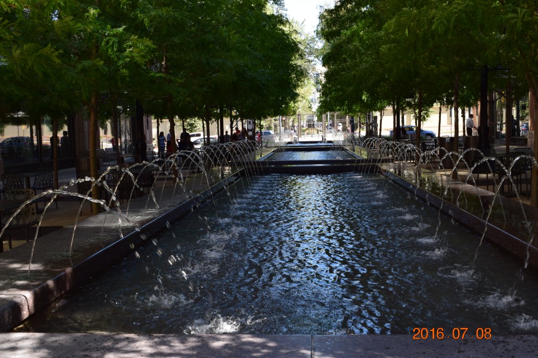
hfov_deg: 51.9
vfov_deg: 35.9
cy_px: 177
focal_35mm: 37
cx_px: 267
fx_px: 553
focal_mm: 24
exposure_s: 1/125
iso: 400
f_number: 9
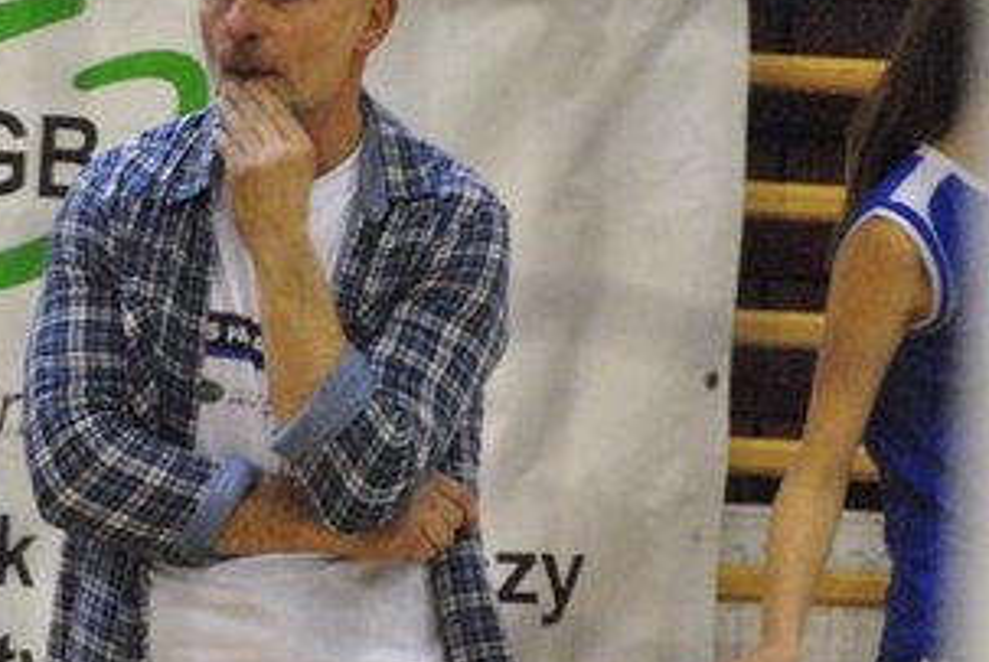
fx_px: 17690
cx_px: 173
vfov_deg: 2.1
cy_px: 398
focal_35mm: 643
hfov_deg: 3.2
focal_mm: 200
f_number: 5.6
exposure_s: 1/125
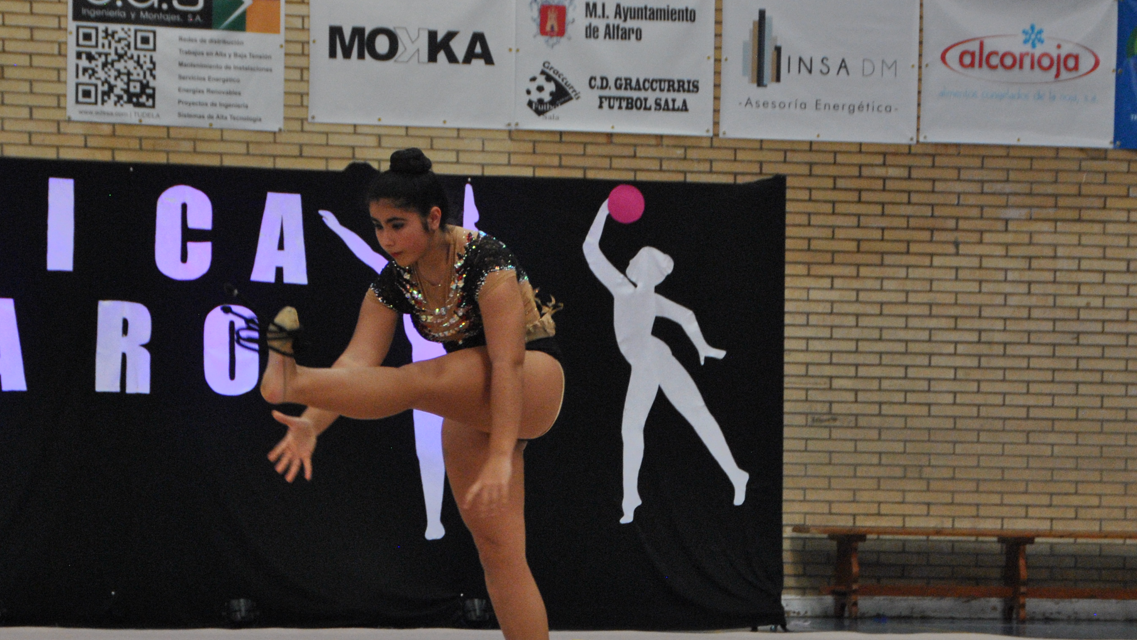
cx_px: 588
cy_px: 381
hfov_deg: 12.7
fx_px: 5118
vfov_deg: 7.2
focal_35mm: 170
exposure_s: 1/250
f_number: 5.3
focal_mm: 75
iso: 800
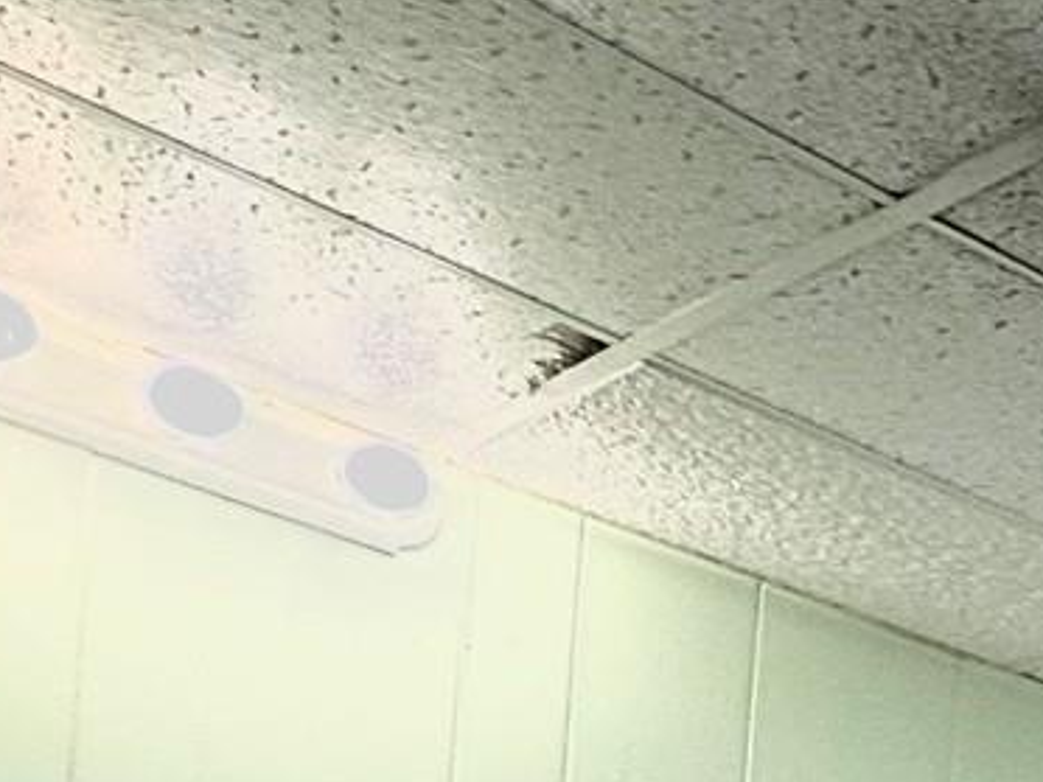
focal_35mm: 77
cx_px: 2745
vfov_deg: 14.7
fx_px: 2320
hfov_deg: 13.5
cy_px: 1685
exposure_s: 1/146
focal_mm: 2.22
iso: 64
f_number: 2.2
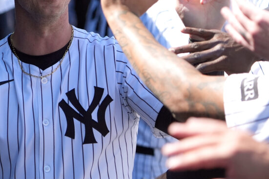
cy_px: 43
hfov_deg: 4.7
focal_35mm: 443
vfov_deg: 3.1
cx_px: 40
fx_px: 3309
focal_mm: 200
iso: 1000
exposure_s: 1/2000
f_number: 6.3
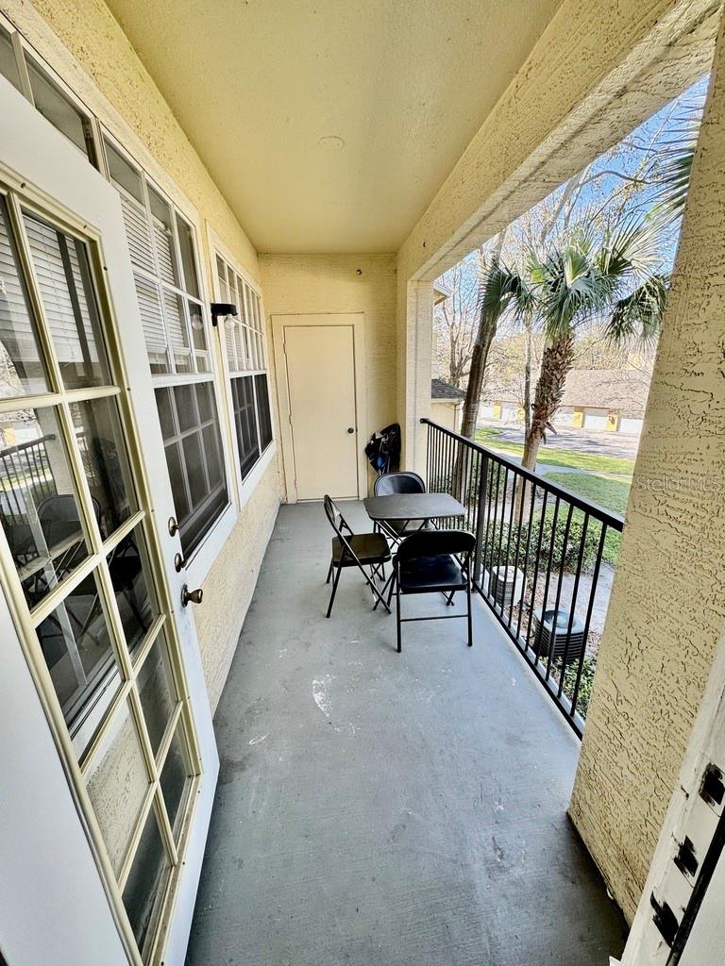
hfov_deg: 85.7
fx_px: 391
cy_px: 483
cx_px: 362
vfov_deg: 102.1
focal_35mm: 14
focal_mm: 2.22
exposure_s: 1/99
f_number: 2.2
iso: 40
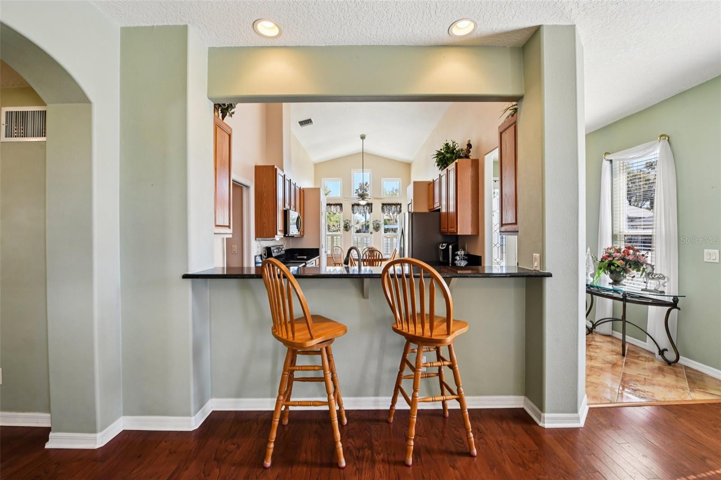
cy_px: 240
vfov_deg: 81.2
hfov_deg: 104.3
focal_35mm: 14
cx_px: 360
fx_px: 280
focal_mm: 14
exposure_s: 1/20
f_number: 8
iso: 400
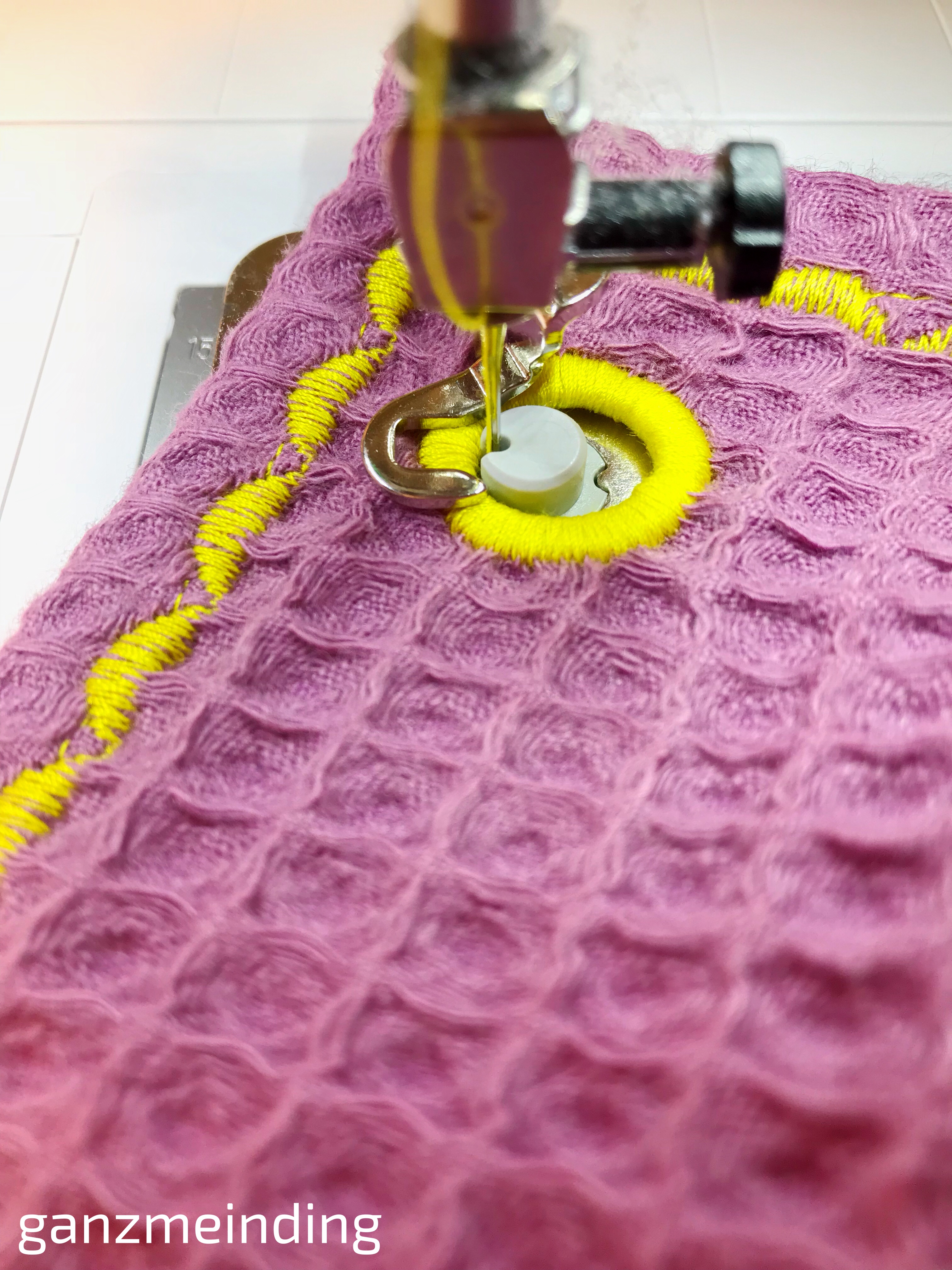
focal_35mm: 28
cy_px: 635
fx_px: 1027
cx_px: 476
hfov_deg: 49.7
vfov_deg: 63.4
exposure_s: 1/100
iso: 25
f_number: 1.8
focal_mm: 3.99
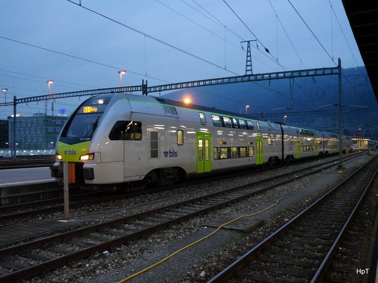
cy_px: 142
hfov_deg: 54.0
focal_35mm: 34
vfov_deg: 41.8
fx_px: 371
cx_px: 189
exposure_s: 1/60
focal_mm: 17
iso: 2500
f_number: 4
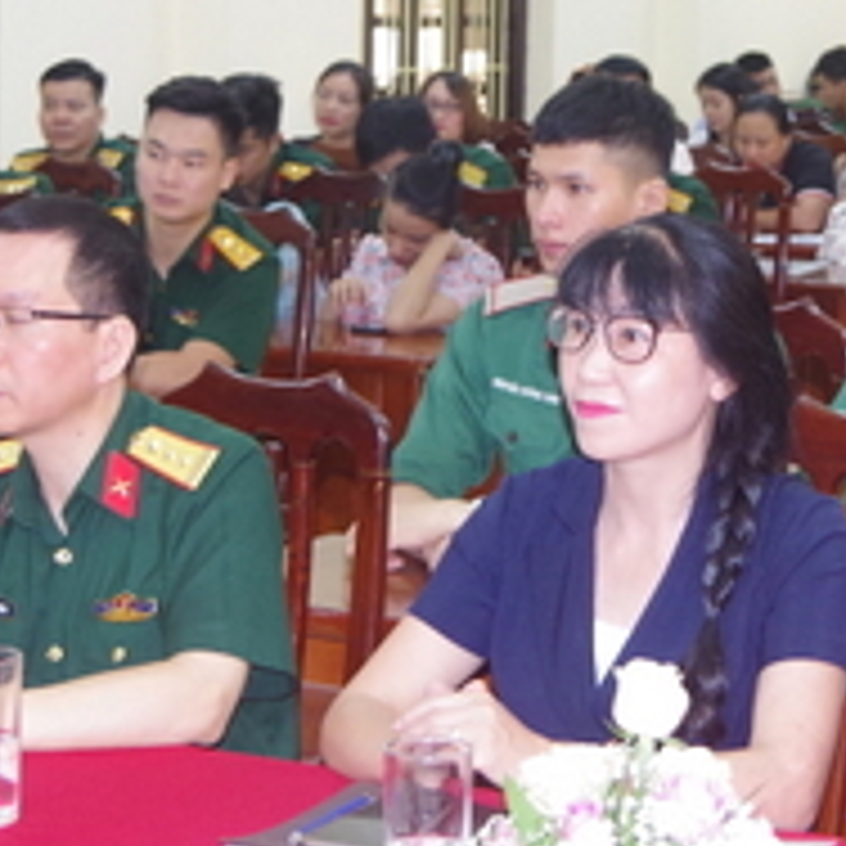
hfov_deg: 15.5
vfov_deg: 15.5
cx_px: 544
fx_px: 3097
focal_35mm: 112
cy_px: 279
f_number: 4
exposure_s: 1/50
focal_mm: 21
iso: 400
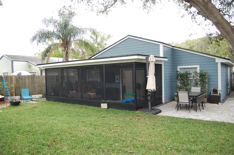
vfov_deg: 47.7
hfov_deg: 67.5
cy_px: 78
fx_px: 175
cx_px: 117
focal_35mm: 27
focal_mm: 18
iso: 200
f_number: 4
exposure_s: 1/60
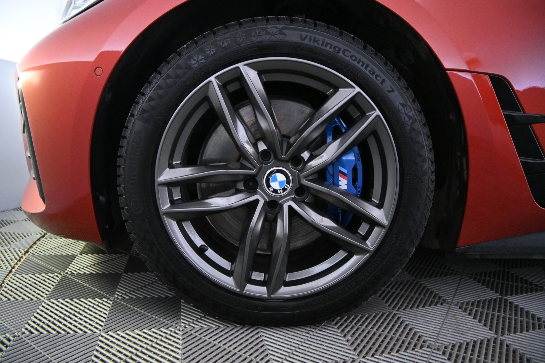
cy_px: 182
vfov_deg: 18.2
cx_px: 272
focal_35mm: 75
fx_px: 1135
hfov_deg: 27.0
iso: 5000
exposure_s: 1/160
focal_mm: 50
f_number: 6.3
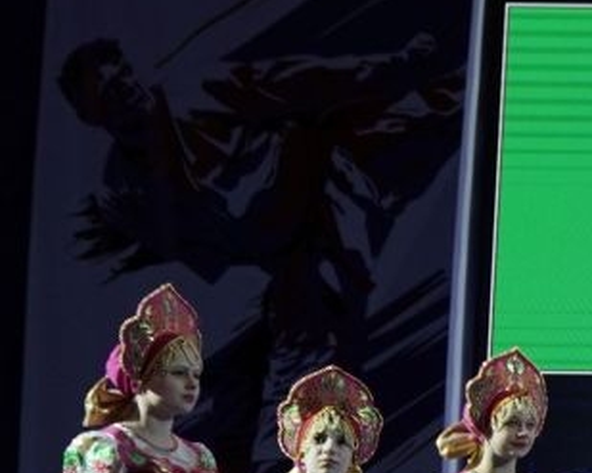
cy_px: 421
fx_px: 2873
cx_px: 1525
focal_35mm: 164
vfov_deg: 9.4
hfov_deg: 10.0
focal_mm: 30
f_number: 2.8
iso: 320
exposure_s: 1/250
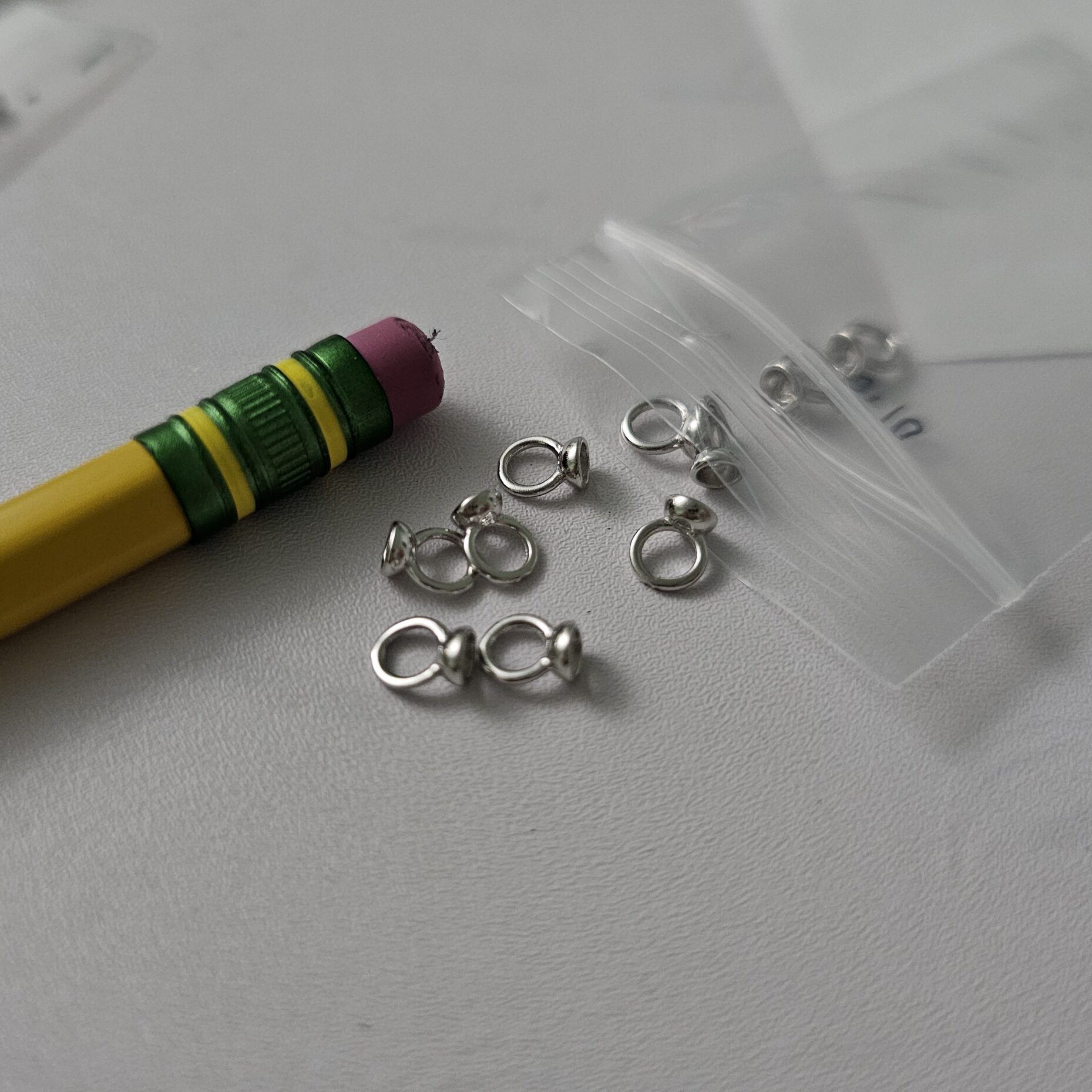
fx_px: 999
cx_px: 526
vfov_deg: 57.3
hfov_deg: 57.3
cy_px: 542
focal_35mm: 28
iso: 800
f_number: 1.7
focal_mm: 6.3
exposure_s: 1/26.8
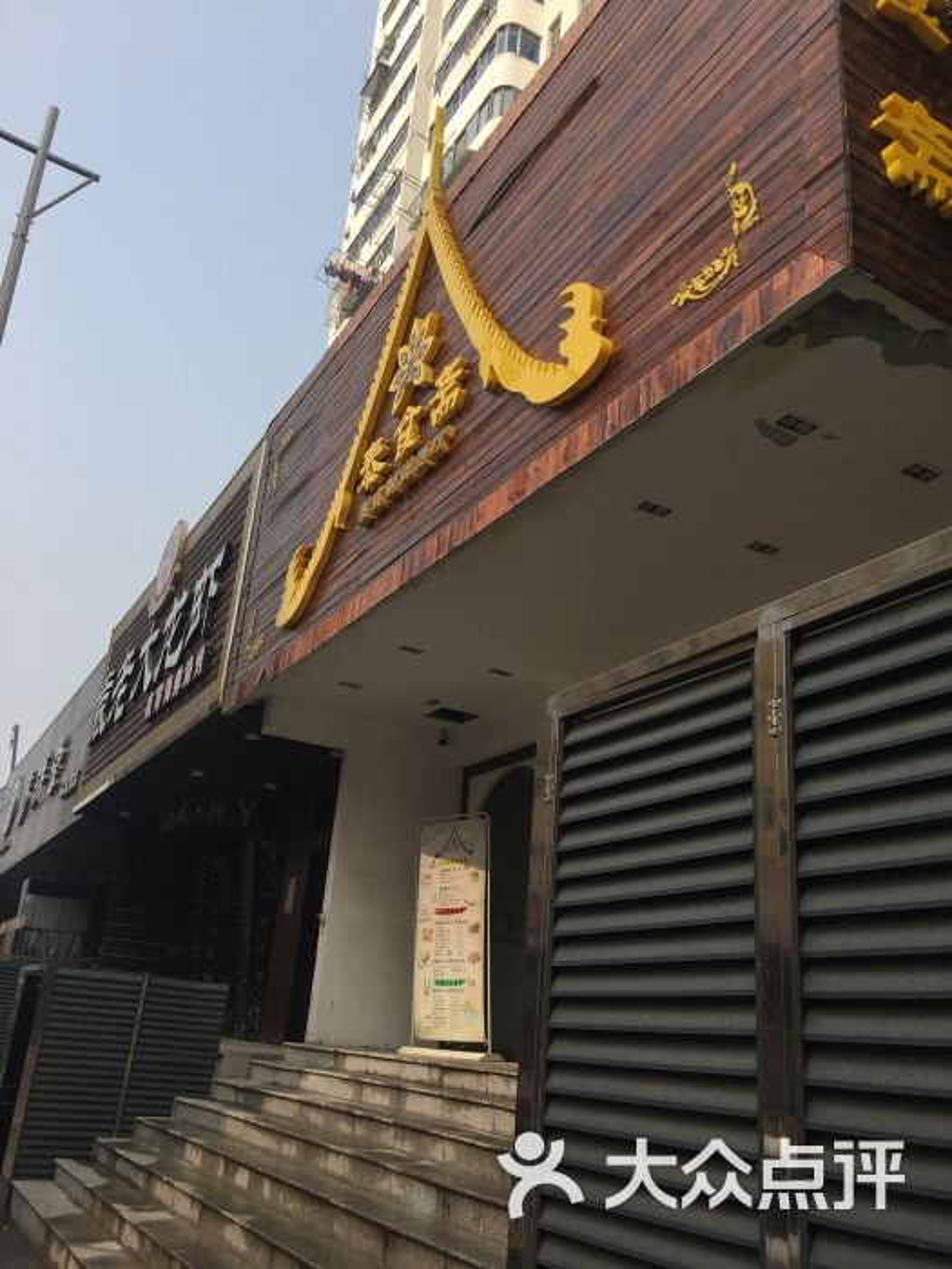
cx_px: 476
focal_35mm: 29
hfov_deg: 48.2
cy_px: 634
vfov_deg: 61.7
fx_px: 1063
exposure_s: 1/874
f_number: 2.2
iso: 25
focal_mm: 4.15
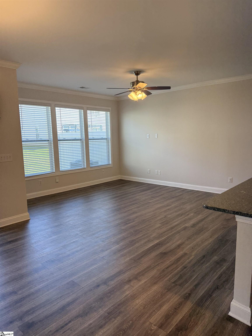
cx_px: 126
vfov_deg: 71.6
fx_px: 233
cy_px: 168
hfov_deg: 56.8
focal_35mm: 24
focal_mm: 6.76
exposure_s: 1/237
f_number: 1.78
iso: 100
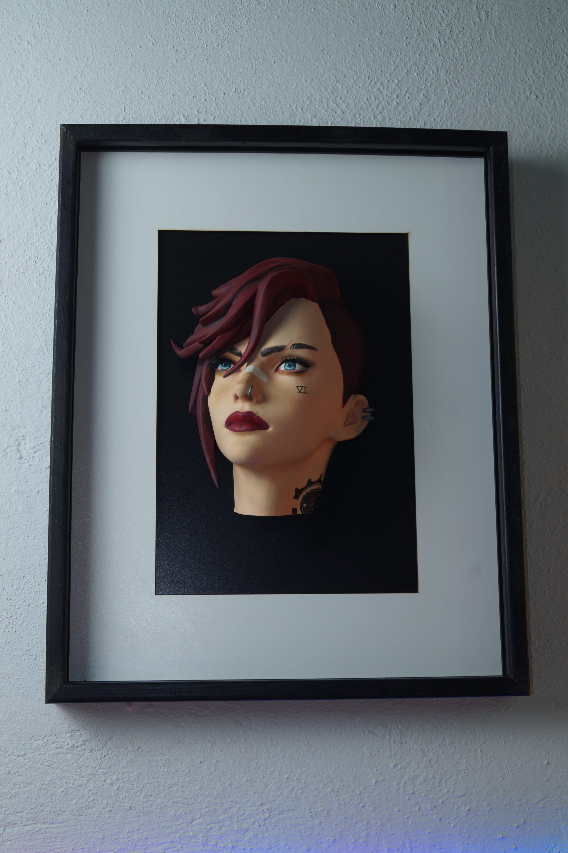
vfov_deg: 43.6
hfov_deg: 29.8
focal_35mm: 45
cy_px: 426
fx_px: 1066
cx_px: 284
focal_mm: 30
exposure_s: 1/2.5
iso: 100
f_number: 10
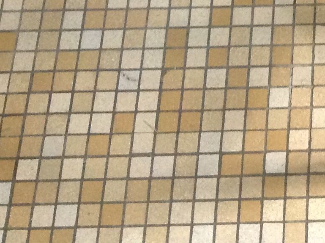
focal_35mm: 118
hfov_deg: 15.8
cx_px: 437
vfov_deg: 11.8
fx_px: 1106
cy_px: -163
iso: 320
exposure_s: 1/15
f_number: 2.4
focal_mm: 4.28
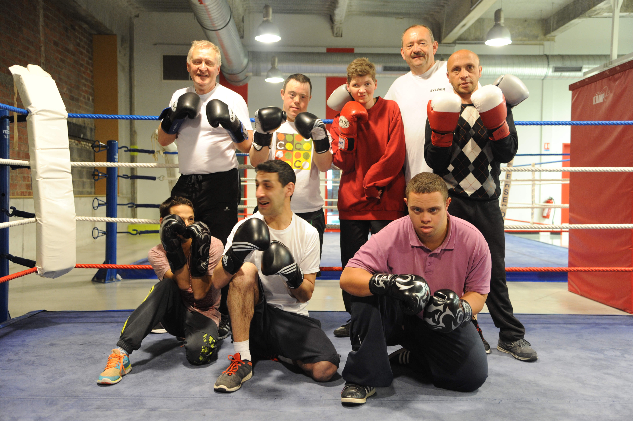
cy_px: 210
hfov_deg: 54.5
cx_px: 316
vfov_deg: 37.8
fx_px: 615
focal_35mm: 35
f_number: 4
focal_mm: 35
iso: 1600
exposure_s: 1/30
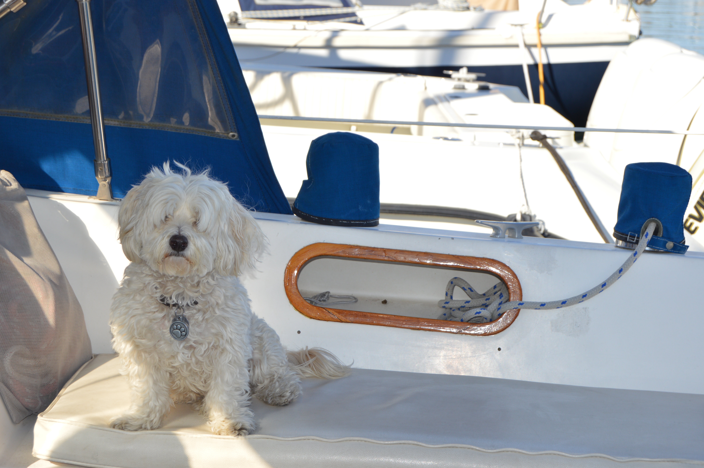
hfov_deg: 24.6
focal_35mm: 82
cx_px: 352
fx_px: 1612
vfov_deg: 16.5
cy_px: 234
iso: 100
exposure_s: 1/200
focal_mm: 55
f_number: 9
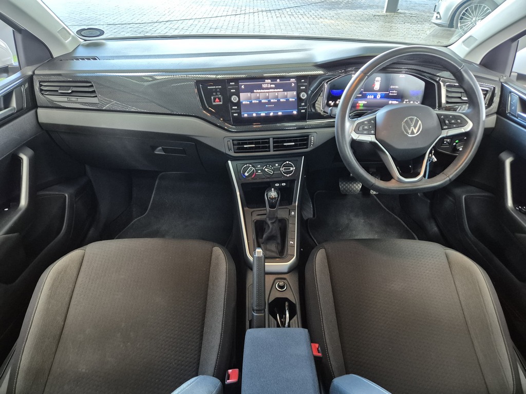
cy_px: 197
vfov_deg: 58.9
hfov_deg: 73.9
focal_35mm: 23
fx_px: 349
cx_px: 263
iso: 1250
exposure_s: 1/50
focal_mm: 5.4
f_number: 1.8
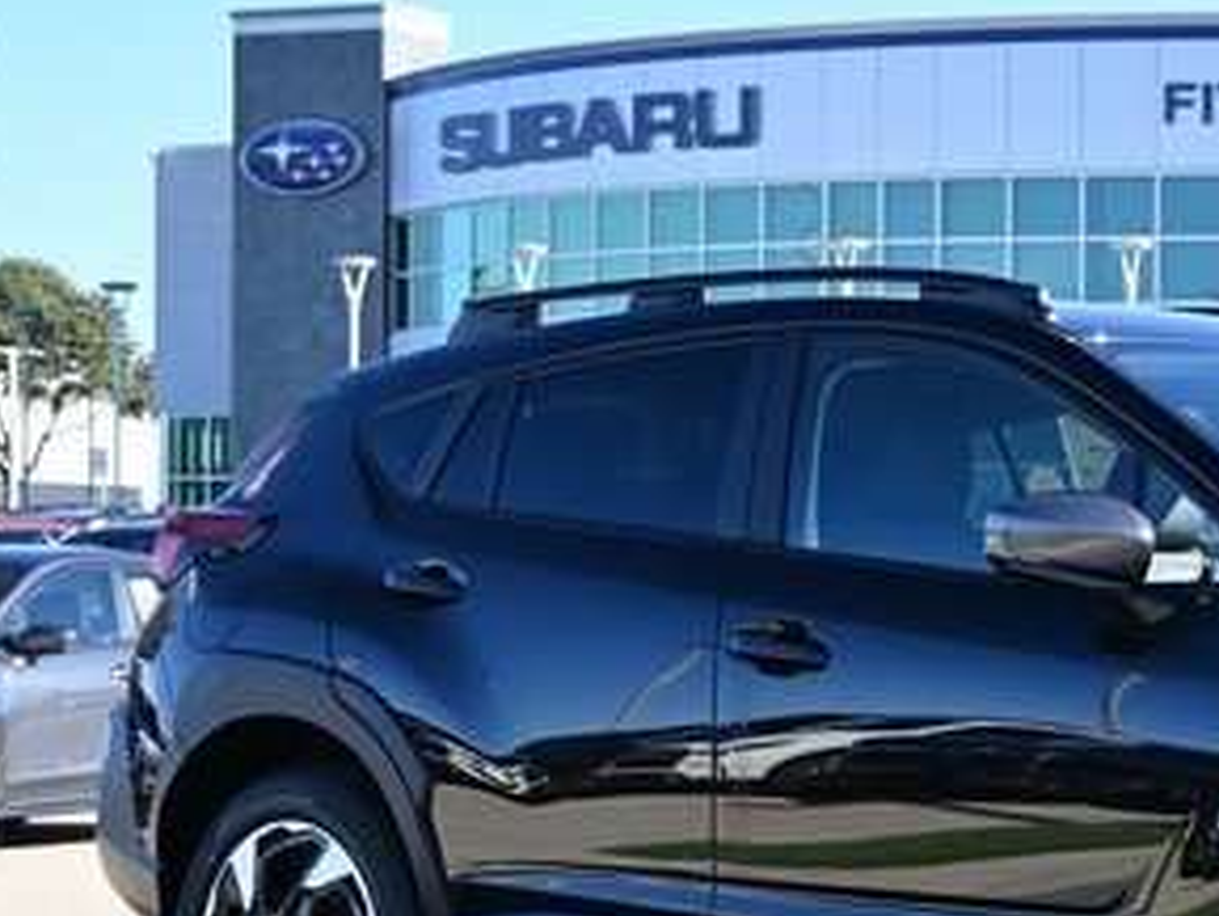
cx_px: 1257
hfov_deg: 16.3
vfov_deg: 12.5
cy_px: 610
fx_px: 4159
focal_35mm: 118
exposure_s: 1/1250
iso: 400
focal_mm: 37
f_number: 4.2
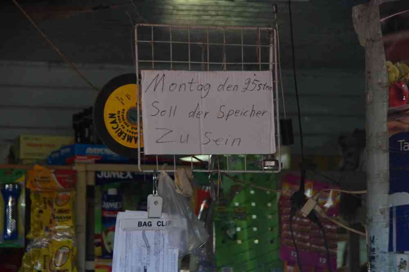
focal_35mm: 165
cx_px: 204
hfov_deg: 12.5
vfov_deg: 8.3
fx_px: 1874
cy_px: 136
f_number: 5.6
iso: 3200
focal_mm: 110
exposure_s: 1/80
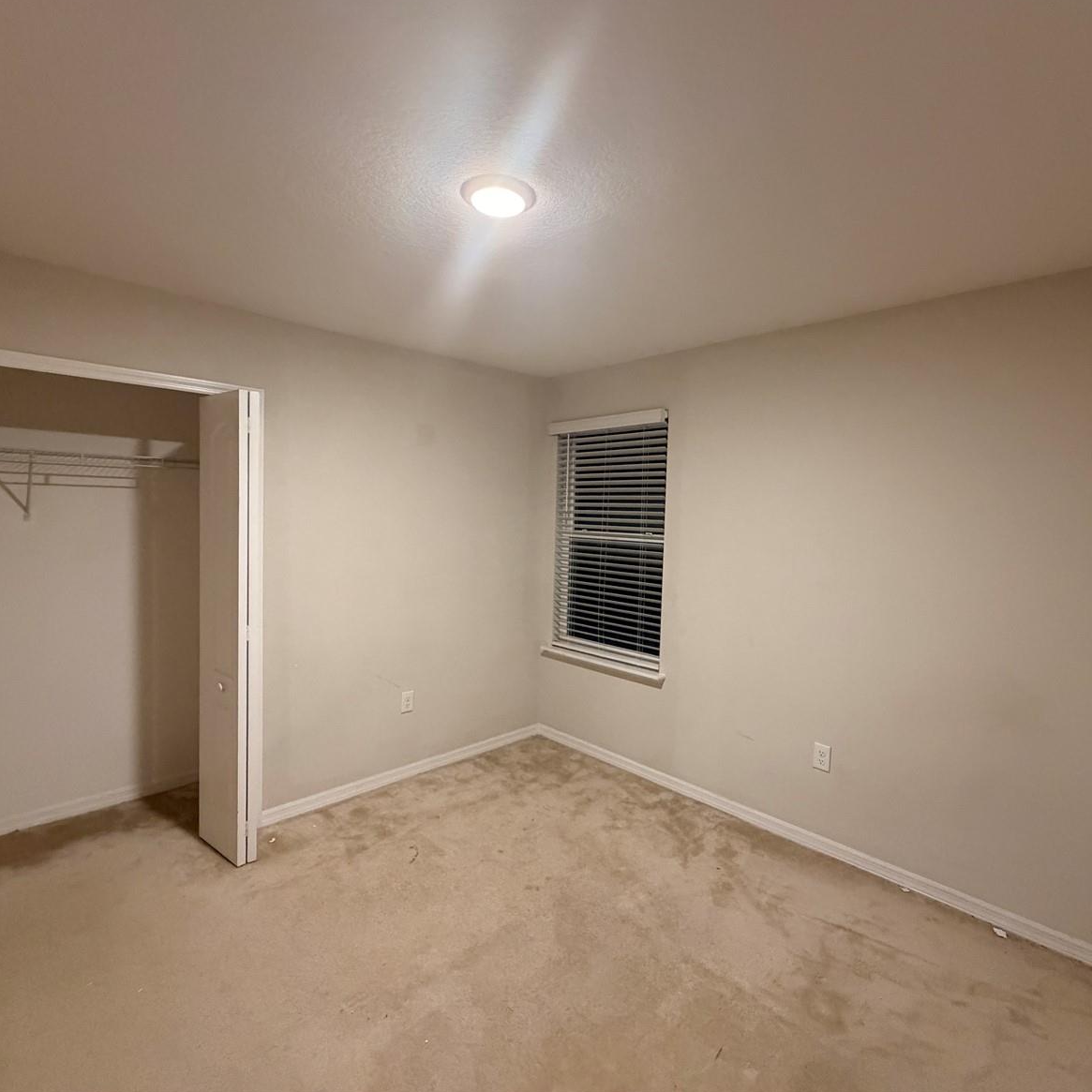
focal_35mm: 17
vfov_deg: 84.0
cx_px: 567
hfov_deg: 83.9
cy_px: 534
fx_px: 607
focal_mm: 2.22
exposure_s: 1/60
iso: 800
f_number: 2.2
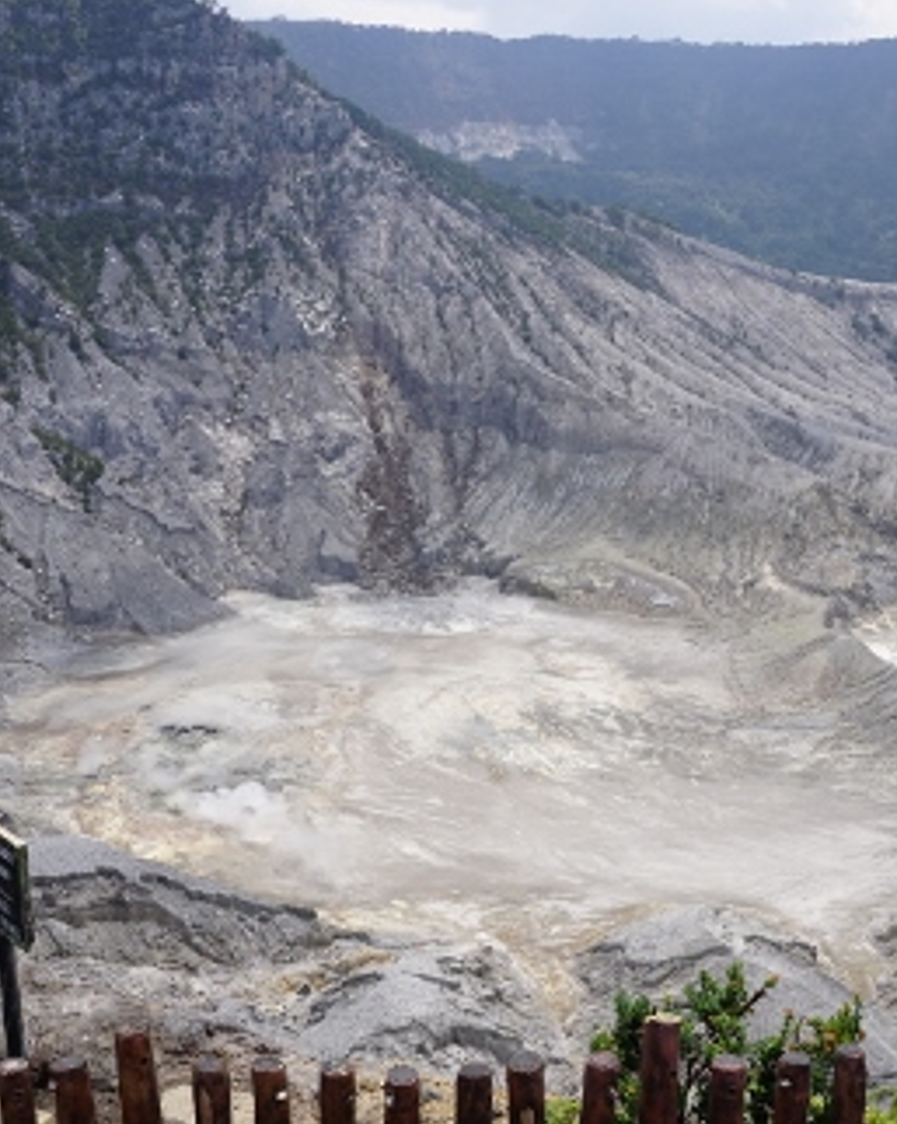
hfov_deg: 37.9
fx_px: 1296
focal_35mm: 39
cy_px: 572
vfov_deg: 46.9
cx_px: 564
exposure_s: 1/200
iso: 100
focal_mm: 18
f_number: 10
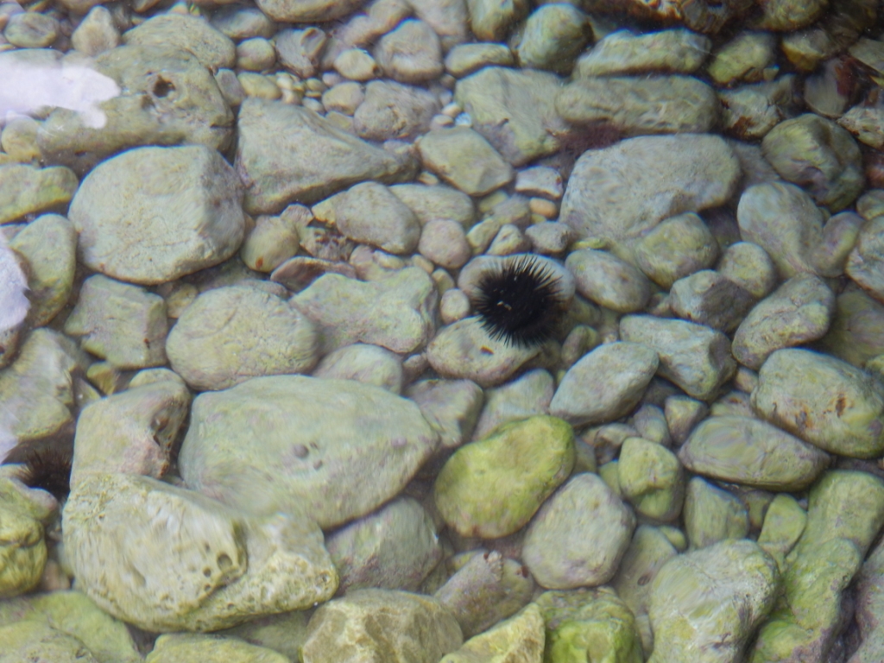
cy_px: 332
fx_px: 1762
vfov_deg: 21.3
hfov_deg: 28.2
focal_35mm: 69
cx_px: 442
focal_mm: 12.3
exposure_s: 1/60
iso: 125
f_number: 4.1
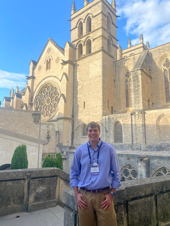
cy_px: 113
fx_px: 170
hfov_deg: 53.1
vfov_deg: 67.3
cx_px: 85
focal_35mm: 26
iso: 32
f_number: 1.8
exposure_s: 1/965
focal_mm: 4.25
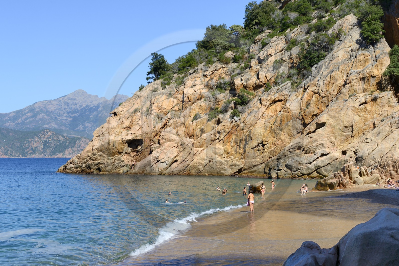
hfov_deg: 36.3
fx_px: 609
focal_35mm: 55
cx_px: 200
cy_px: 133
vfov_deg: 24.6
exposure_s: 1/250
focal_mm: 55
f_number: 13
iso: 200
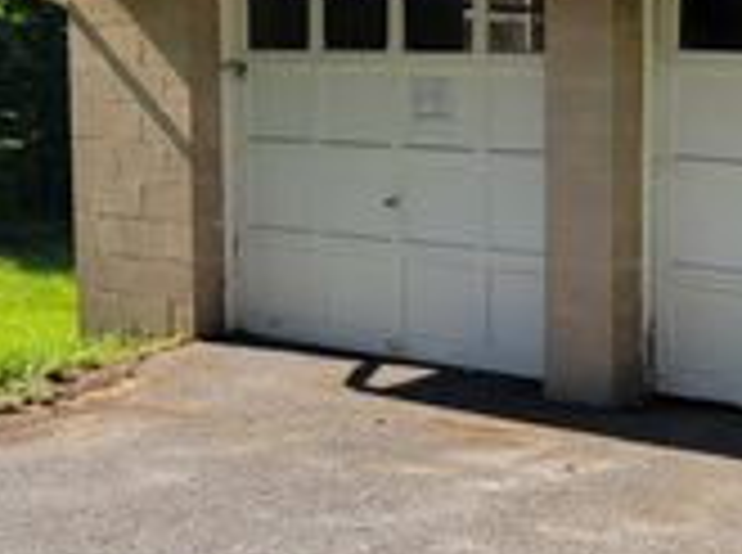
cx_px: 868
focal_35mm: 79
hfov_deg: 22.9
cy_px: 164
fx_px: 1690
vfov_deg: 18.5
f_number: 1.8
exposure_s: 1/1380
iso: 40
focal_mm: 5.4
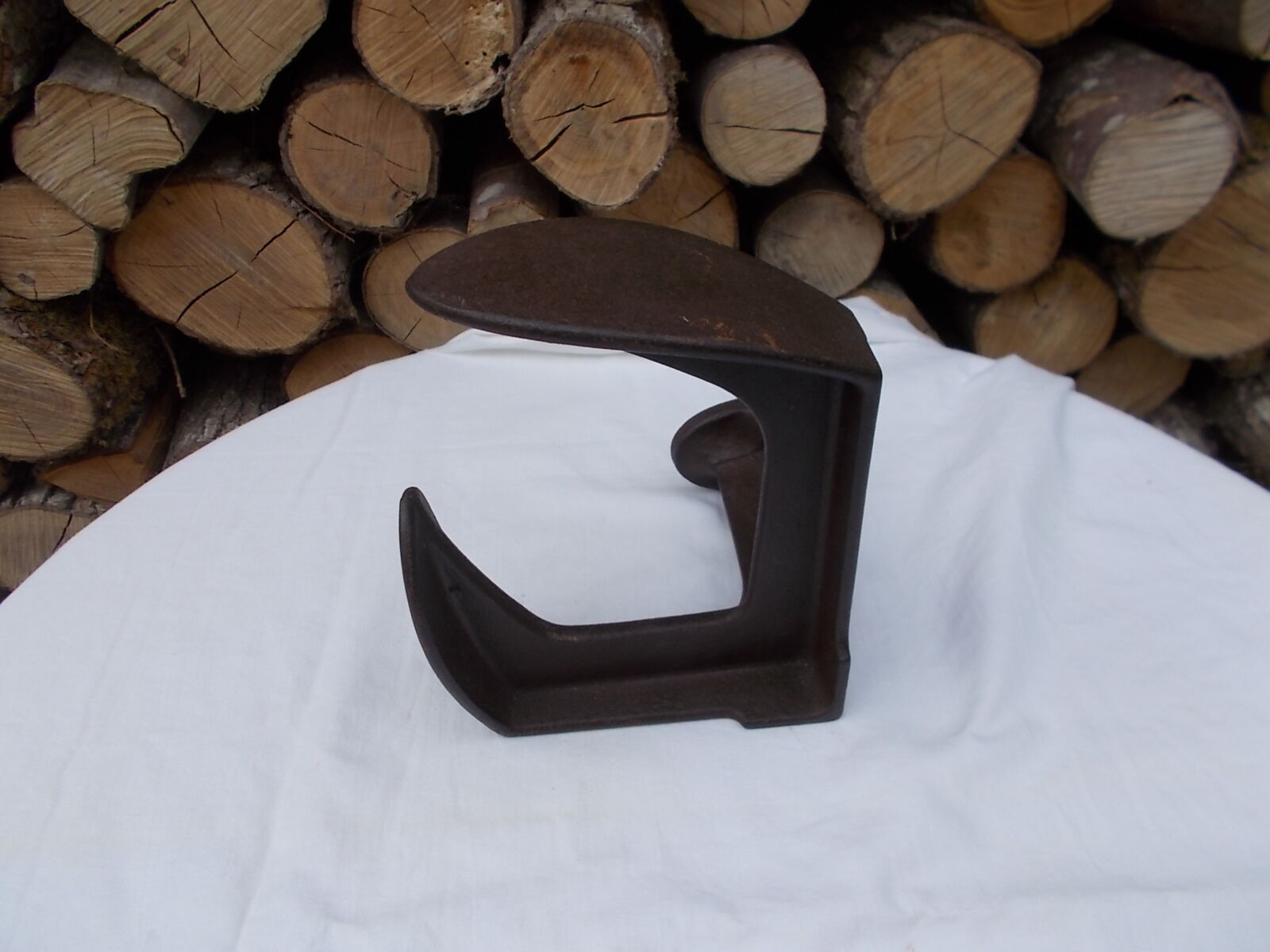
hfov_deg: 67.3
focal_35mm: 26
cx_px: 635
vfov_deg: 53.1
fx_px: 954
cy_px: 476
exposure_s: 1/320
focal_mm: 4.6
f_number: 3.2
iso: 80
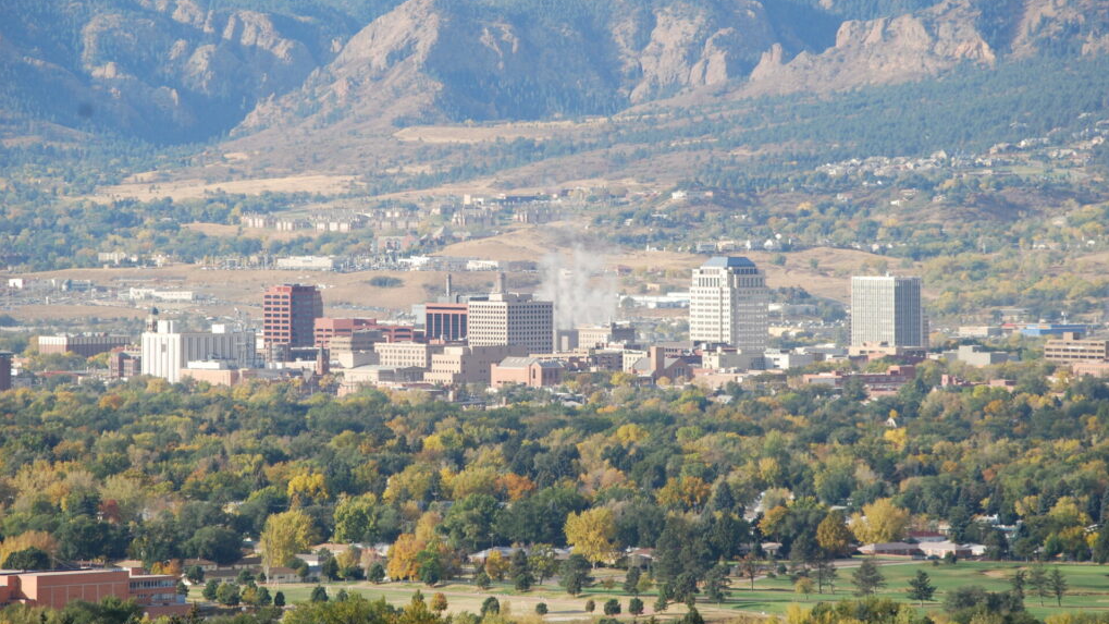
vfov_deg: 3.8
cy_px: 296
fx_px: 9292
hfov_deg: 6.8
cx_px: 556
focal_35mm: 316
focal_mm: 200
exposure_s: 1/250
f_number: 10
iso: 200
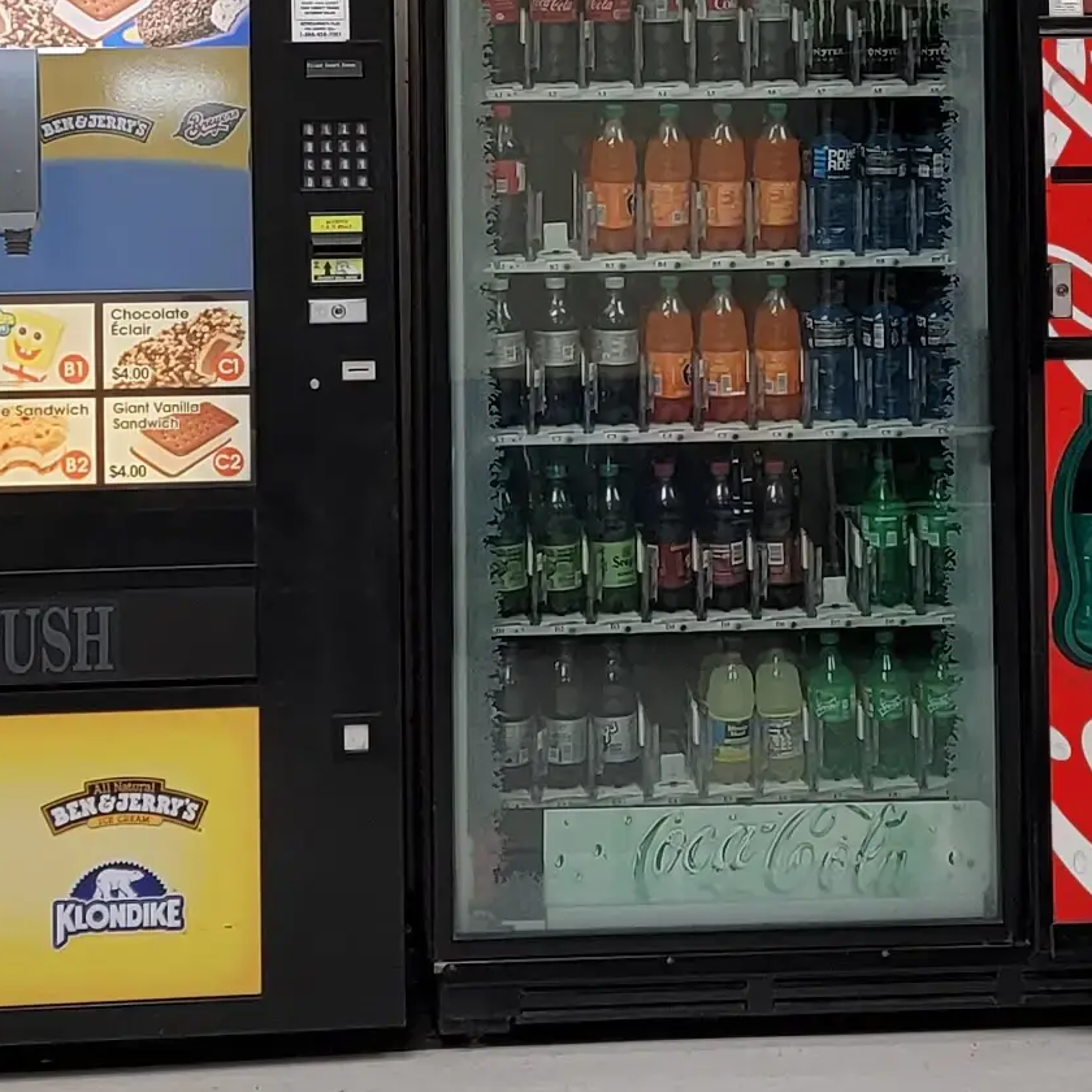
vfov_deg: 17.0
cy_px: 138
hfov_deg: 17.2
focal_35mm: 101
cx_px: 689
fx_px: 3605
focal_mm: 6.7
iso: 80
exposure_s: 1/119
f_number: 1.8
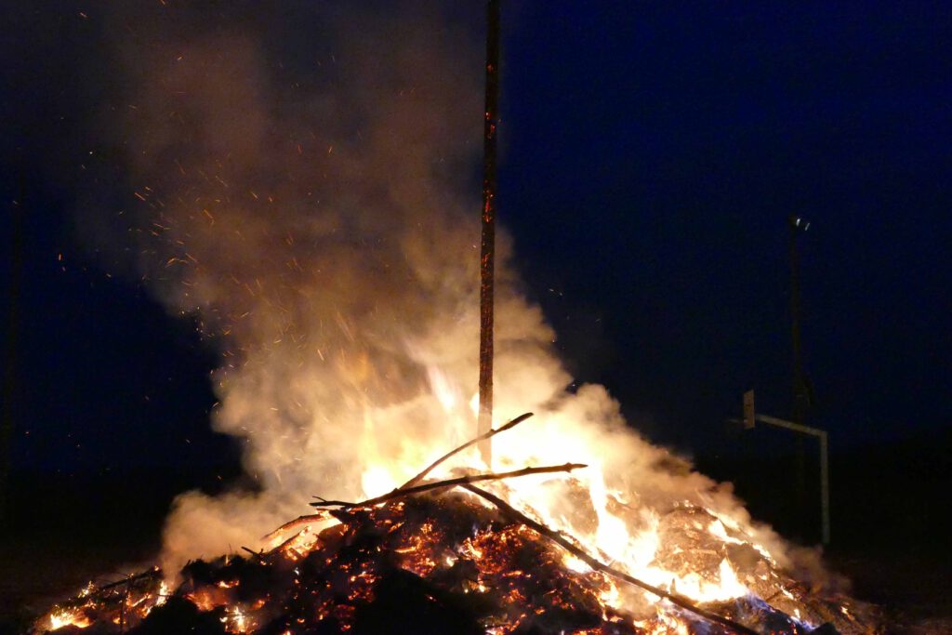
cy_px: 318
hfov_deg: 45.4
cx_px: 476
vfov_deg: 31.2
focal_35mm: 43
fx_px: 1137
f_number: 6.3
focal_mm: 15.51
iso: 6400
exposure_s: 1/30
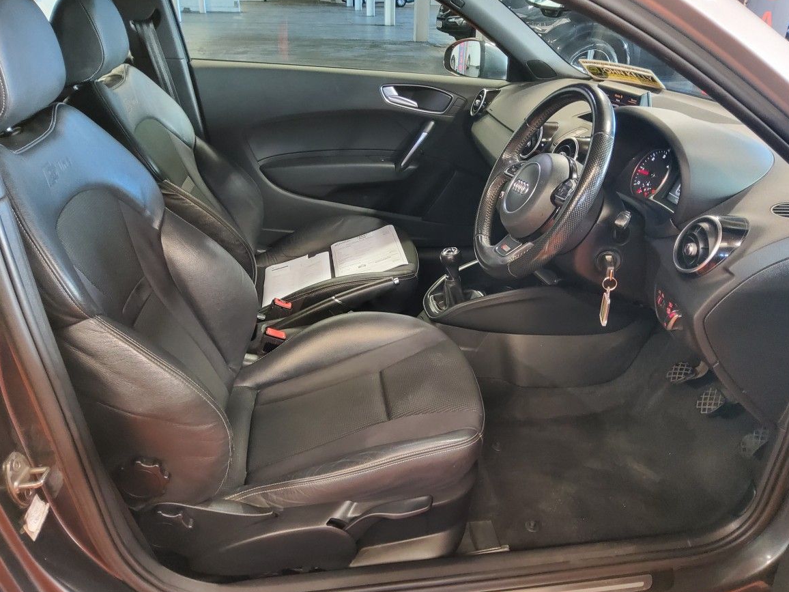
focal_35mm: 27
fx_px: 615
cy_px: 294
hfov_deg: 65.3
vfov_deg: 51.4
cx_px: 408
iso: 800
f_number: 2
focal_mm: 3.08
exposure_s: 1/40
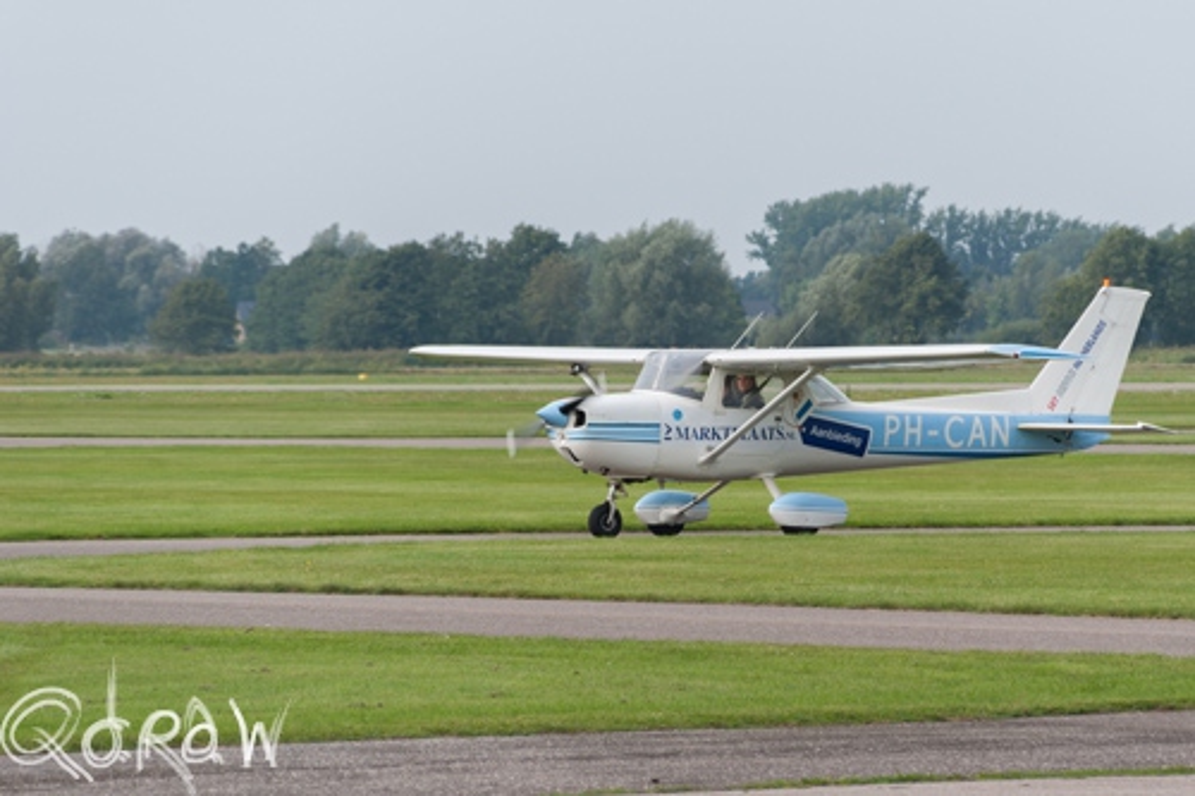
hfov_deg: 9.2
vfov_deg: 6.1
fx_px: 7466
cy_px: 398
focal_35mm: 225
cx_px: 598
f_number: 6.3
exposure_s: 1/320
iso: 100
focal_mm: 150
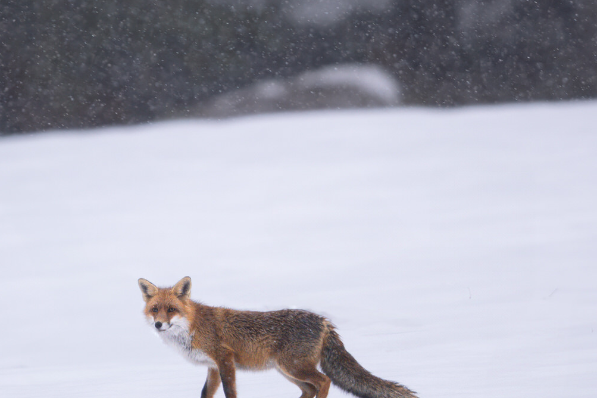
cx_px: 220
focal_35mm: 897
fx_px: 14870
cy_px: 226
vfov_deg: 1.5
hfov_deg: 2.3
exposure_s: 1/500
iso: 720
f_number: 2.8
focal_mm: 400
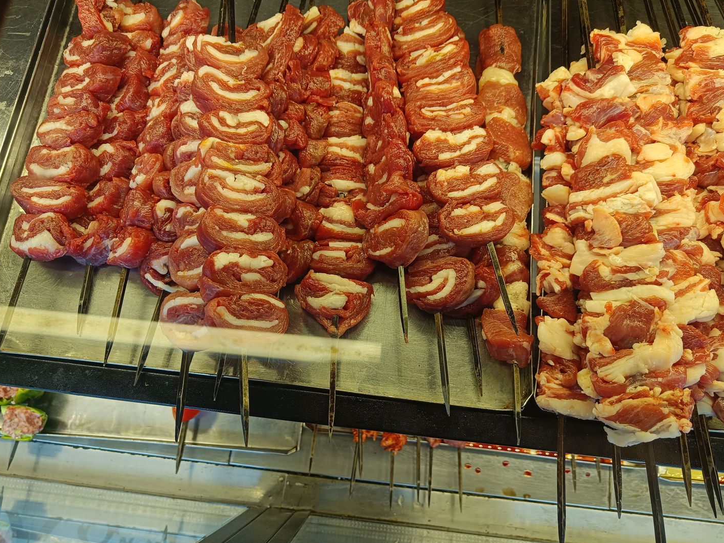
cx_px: 368
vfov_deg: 51.4
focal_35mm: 27
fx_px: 565
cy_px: 270
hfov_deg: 65.3
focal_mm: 5.59
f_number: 1.88
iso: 64
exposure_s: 1/102
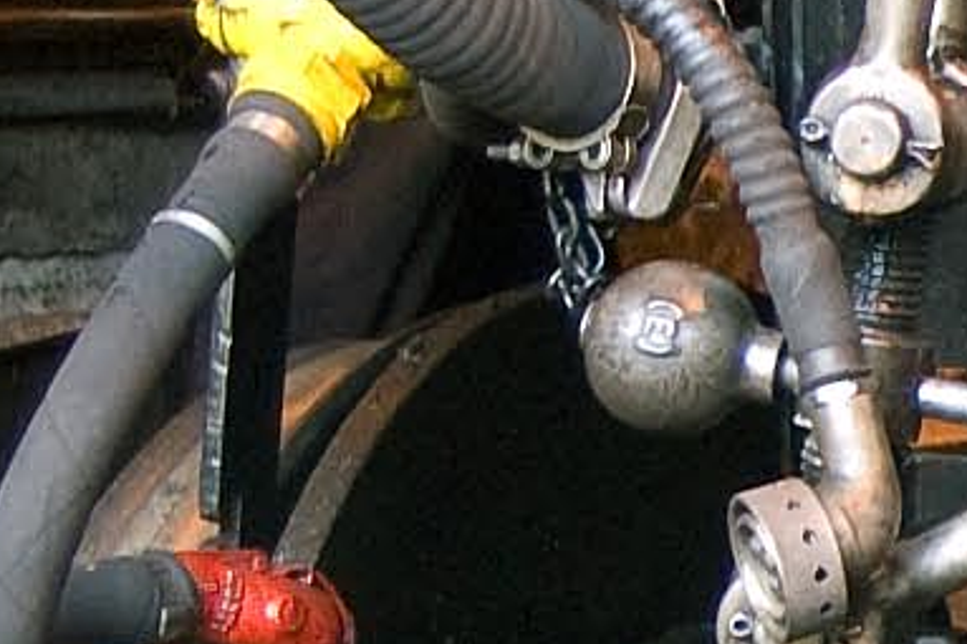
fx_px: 9477
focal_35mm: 353
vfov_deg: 3.9
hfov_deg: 5.7
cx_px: 1709
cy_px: 571
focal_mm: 30
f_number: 4.2
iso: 800
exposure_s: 1/30
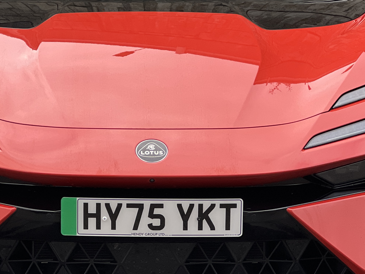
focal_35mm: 157
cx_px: 147
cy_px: 108
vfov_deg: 9.5
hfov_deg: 12.6
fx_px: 1656
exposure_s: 1/121
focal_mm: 9
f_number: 2.8
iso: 100
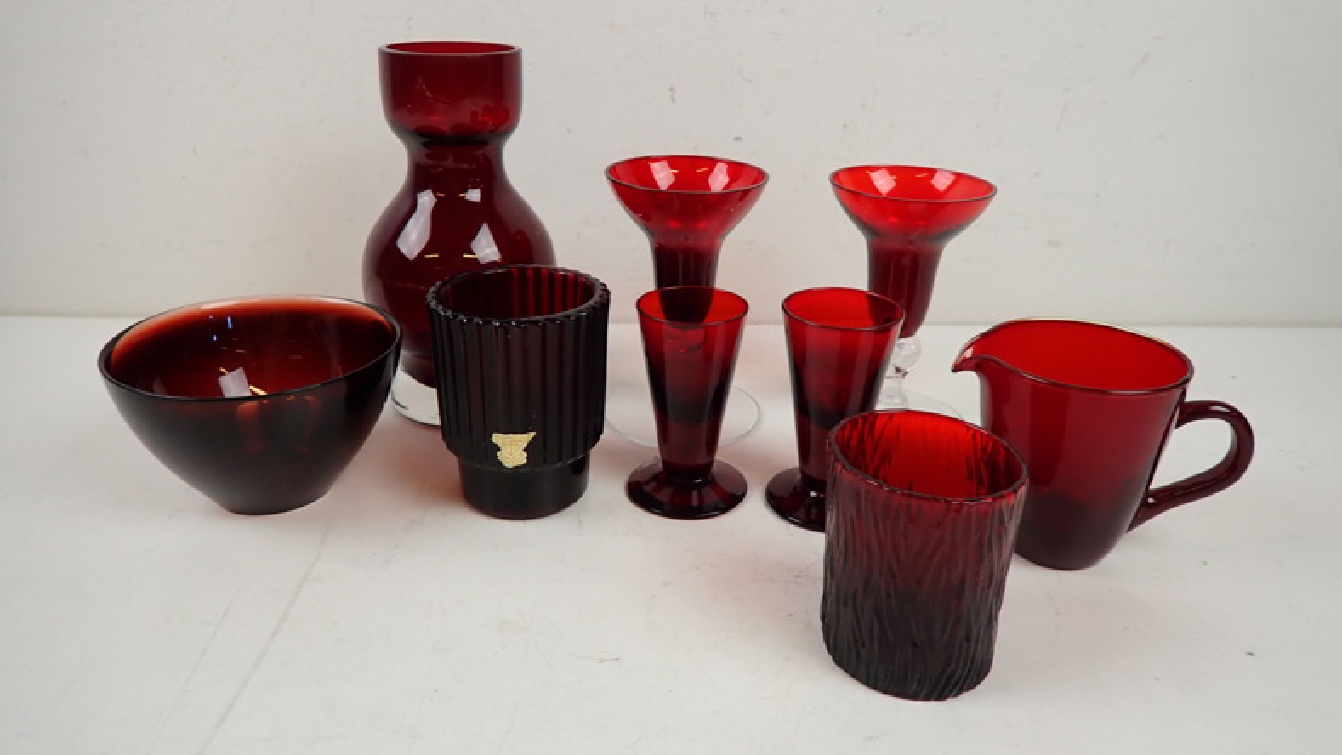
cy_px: 318
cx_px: 663
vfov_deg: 53.4
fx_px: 747
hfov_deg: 83.8
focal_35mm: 21
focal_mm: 3.33
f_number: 2
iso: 160
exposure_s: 1/125
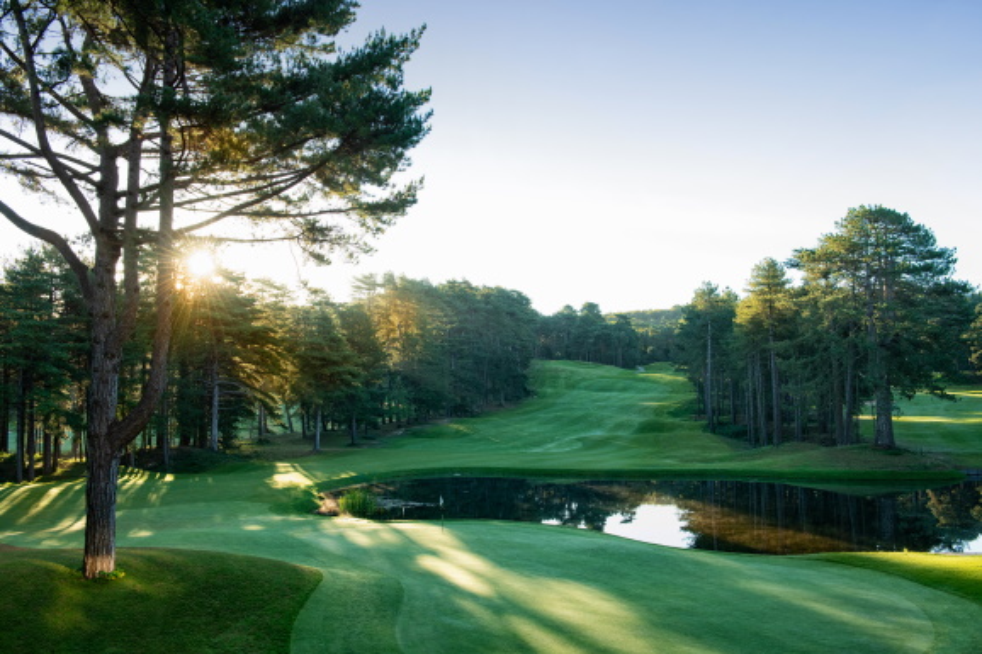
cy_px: 327
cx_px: 491
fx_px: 927
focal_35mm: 34
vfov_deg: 38.9
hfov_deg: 55.8
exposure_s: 1/125
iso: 500
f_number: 9
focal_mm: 34
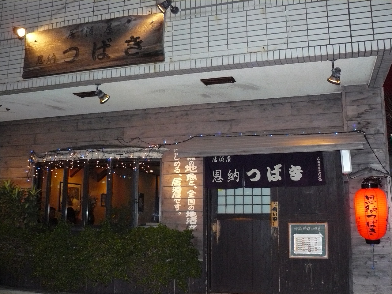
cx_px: 196
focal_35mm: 36
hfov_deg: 51.4
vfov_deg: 39.7
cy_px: 147
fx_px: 408
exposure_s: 1/60
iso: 400
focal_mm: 6
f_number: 2.8
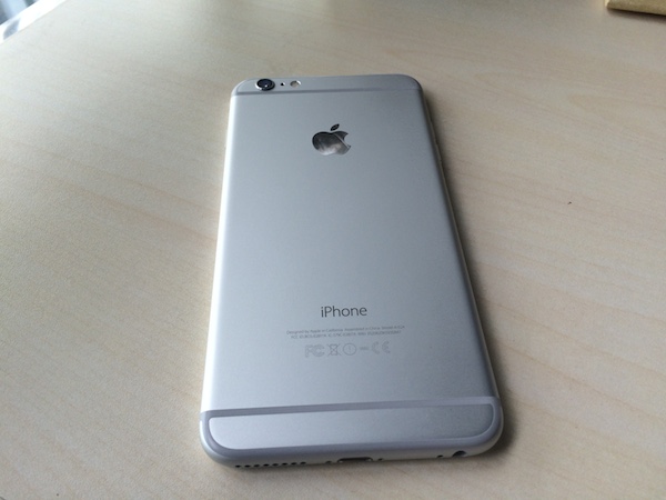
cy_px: 250
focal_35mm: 29
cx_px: 333
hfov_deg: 61.7
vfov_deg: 48.2
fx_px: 558
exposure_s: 1/446
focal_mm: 4.15
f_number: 2.2
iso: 32
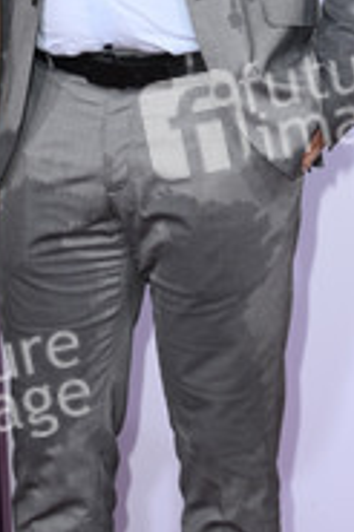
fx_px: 1980
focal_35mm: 134
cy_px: -32
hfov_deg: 10.2
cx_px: 26
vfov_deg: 15.0
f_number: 5.6
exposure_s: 1/200
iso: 800
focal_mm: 62
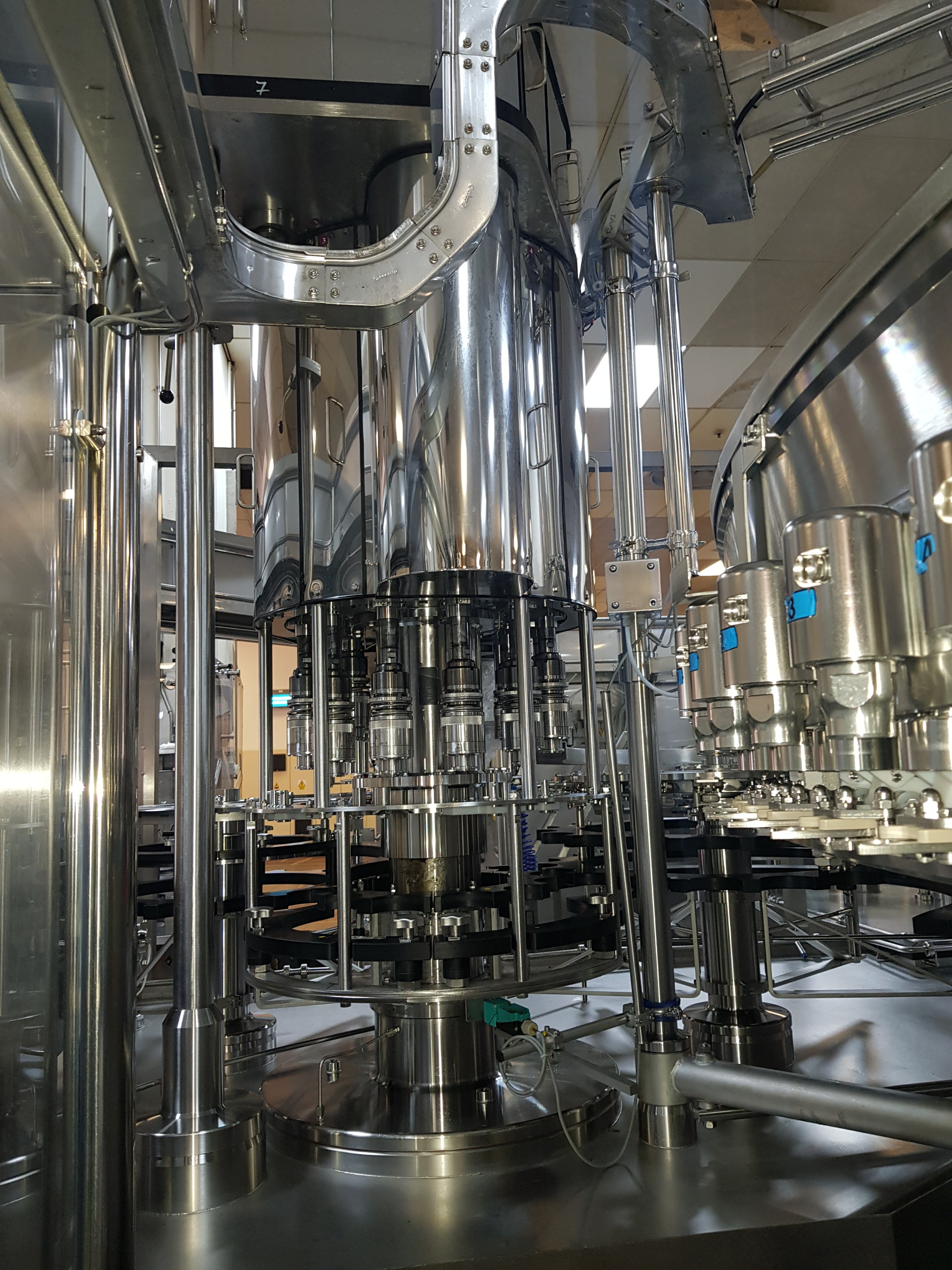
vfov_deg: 67.3
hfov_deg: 53.1
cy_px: 635
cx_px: 476
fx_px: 953
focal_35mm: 26
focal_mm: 4.3
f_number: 1.7
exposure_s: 1/25
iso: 100
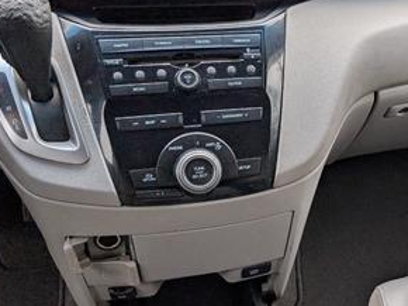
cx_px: 408
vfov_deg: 27.5
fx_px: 624
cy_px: 152
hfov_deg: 33.2
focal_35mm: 53
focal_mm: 6.9
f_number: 1.68
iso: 85
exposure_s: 1/303
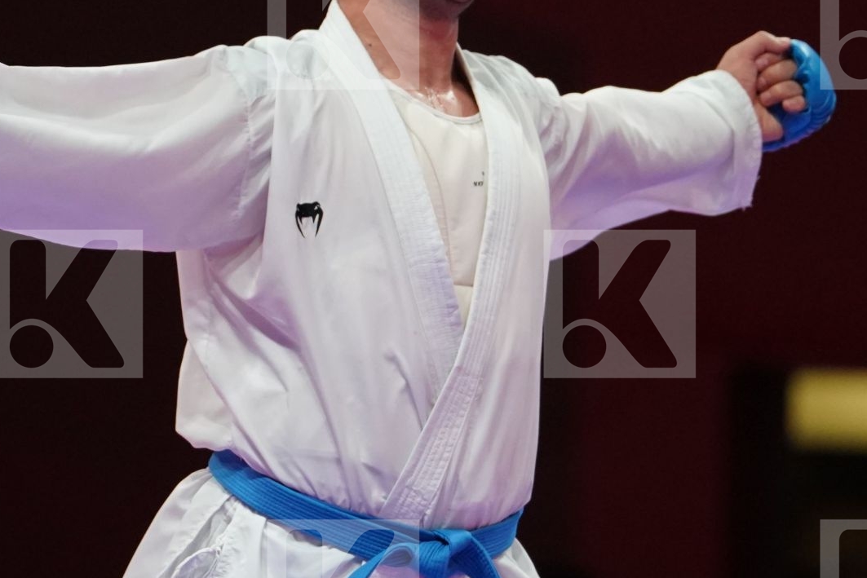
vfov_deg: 1.9
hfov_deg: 2.9
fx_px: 17124
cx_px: 343
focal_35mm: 711
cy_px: 304
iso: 4000
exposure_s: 1/1000
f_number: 4
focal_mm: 280
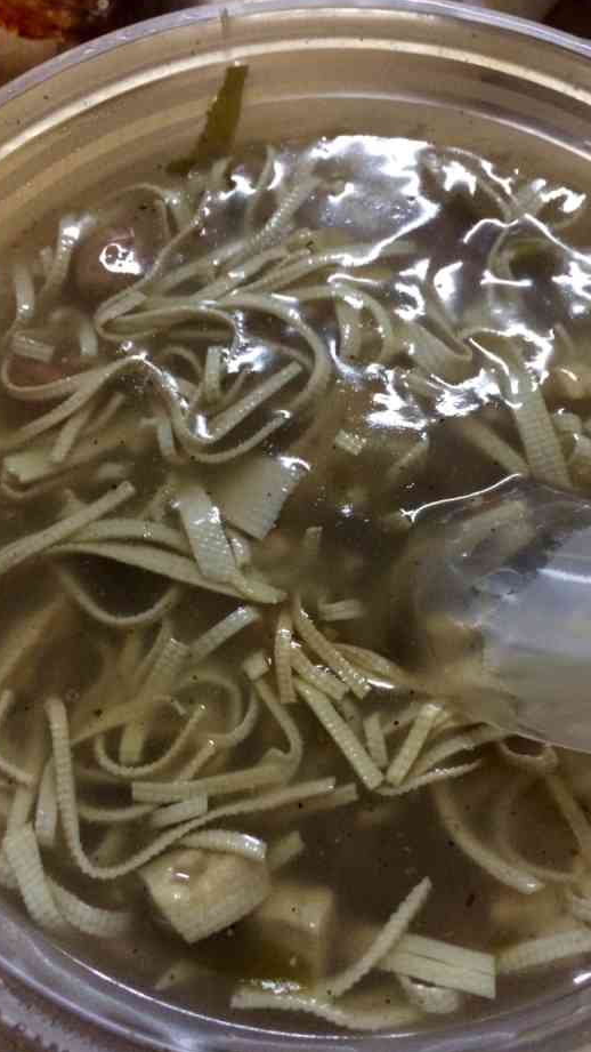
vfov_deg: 61.0
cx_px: 315
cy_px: 523
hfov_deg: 36.7
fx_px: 892
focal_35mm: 32
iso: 320
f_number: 2.2
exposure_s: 1/17
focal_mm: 4.15
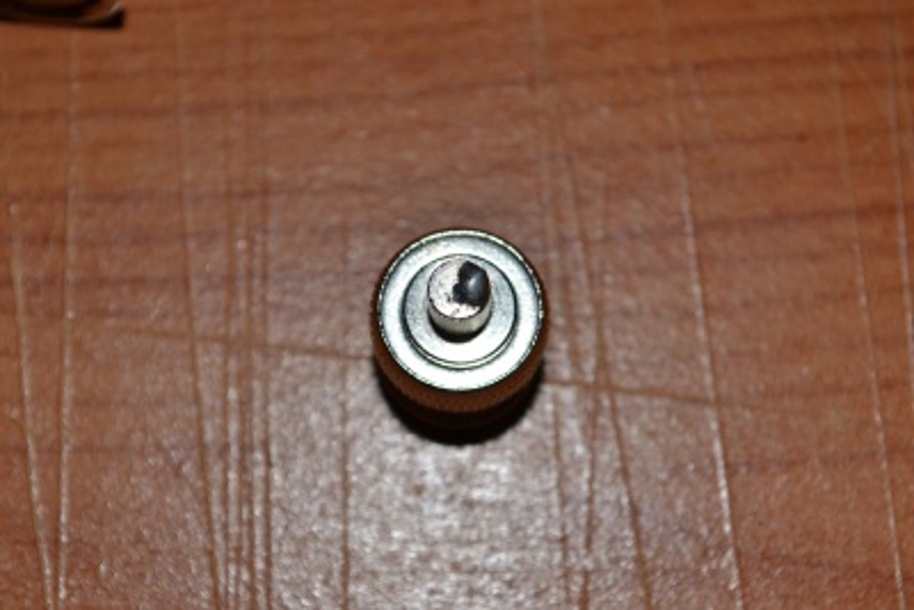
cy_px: 305
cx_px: 457
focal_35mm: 82
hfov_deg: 24.6
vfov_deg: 16.6
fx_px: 2095
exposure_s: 1/60
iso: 100
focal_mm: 55
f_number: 8
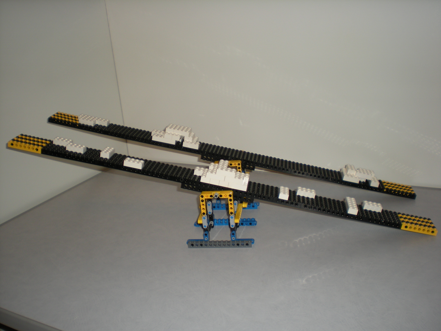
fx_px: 484
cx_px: 220
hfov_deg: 49.0
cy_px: 166
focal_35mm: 38
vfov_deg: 37.7
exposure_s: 1/60
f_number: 3.1
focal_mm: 6.3
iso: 64
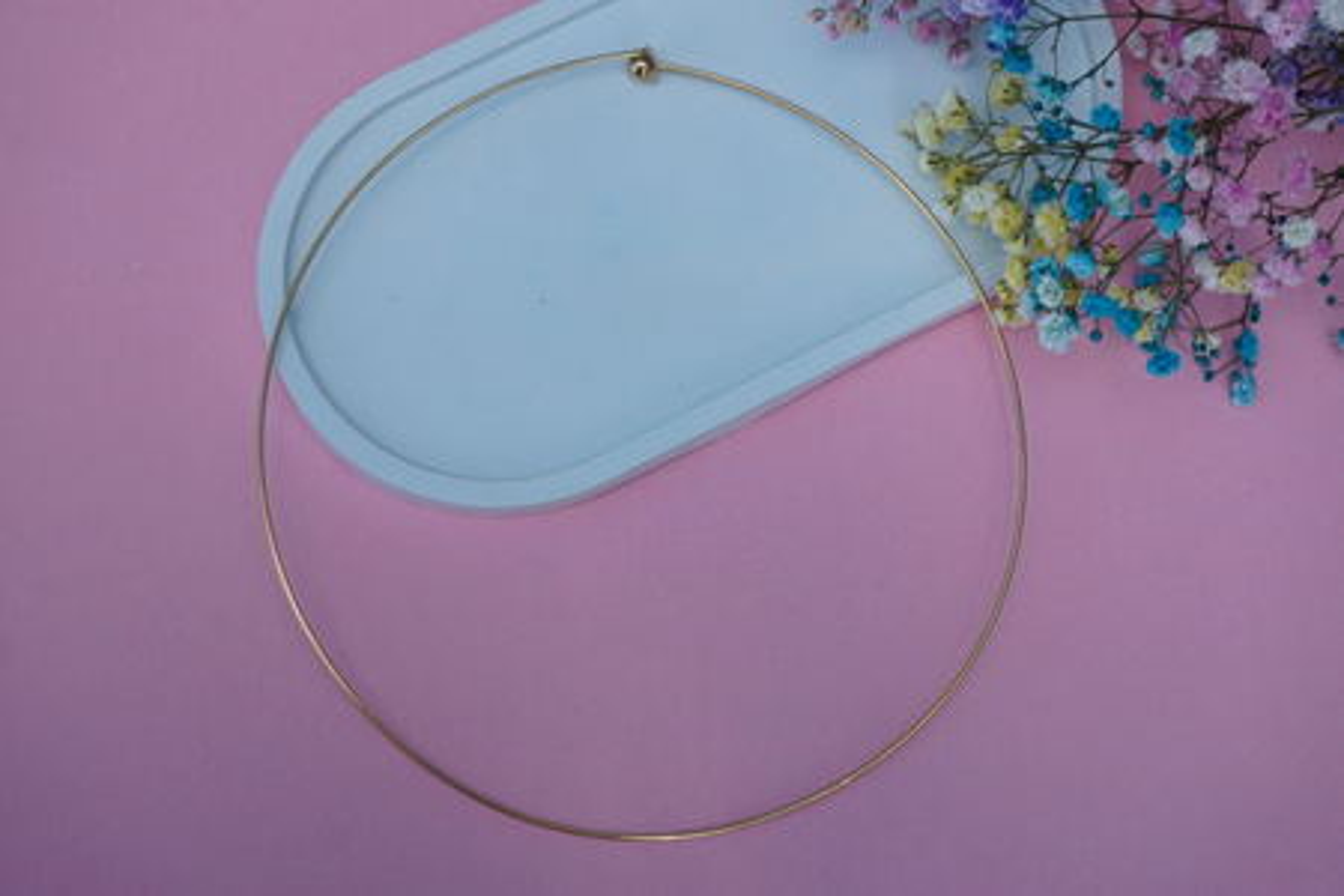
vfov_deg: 20.2
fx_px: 2520
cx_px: 672
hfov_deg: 29.9
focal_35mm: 68
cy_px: 448
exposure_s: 1/160
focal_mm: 45
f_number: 8
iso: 125
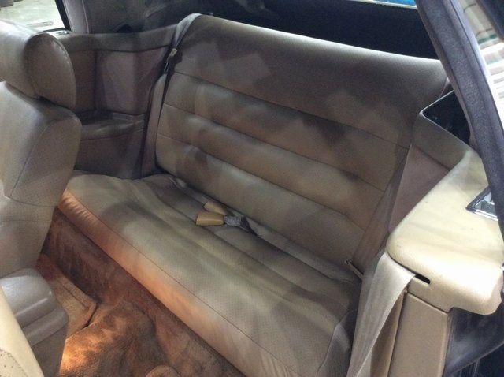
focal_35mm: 32
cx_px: 252
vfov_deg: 44.1
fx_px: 465
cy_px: 188
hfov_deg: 56.9
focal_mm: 3.3
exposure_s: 1/24
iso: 250
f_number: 2.4
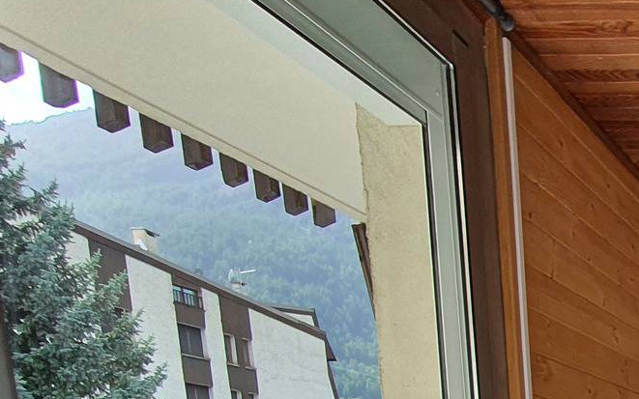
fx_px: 697
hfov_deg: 31.9
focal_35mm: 40
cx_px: 896
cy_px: 622
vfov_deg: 24.0
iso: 50
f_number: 2.2
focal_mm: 1.8
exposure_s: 1/143
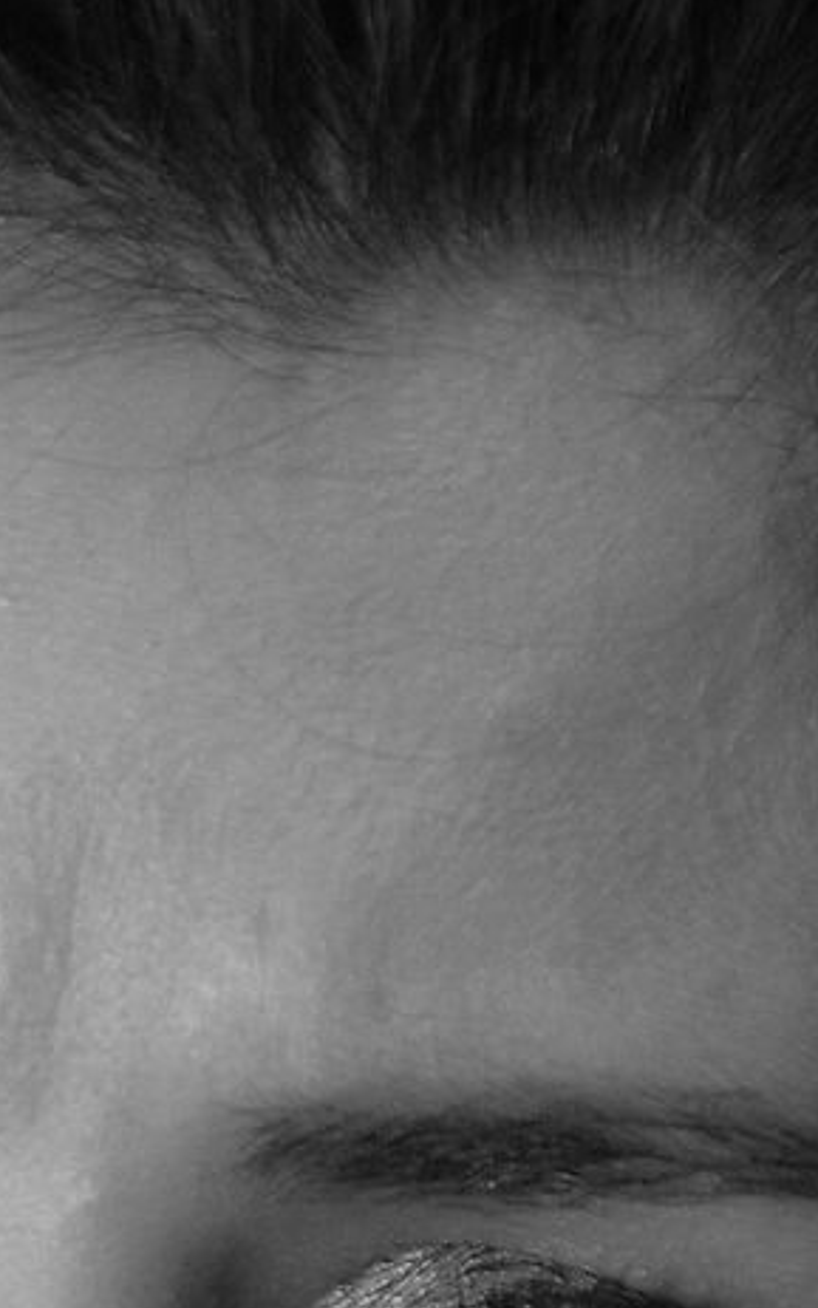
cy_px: 1590
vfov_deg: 5.3
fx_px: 14116
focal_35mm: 396
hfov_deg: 3.3
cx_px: -1237
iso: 200
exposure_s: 1/800
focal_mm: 50
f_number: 2.8
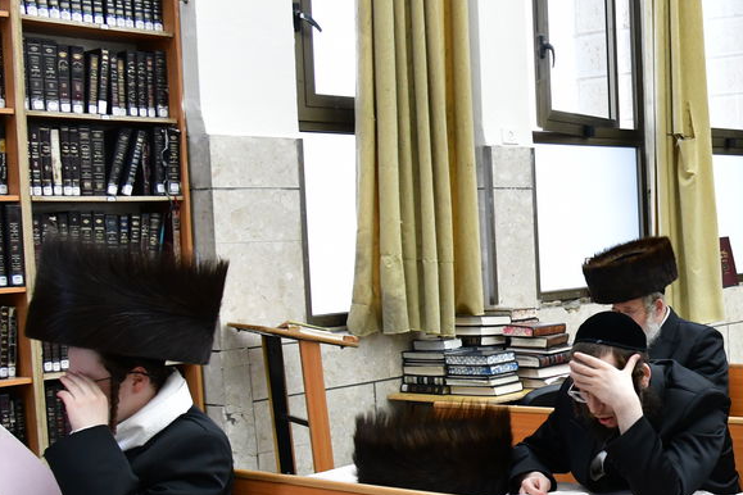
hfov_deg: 31.0
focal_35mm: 58
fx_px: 1197
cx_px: 801
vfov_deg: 23.3
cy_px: 298
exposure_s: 1/100
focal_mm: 24
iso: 2000
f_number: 5.6
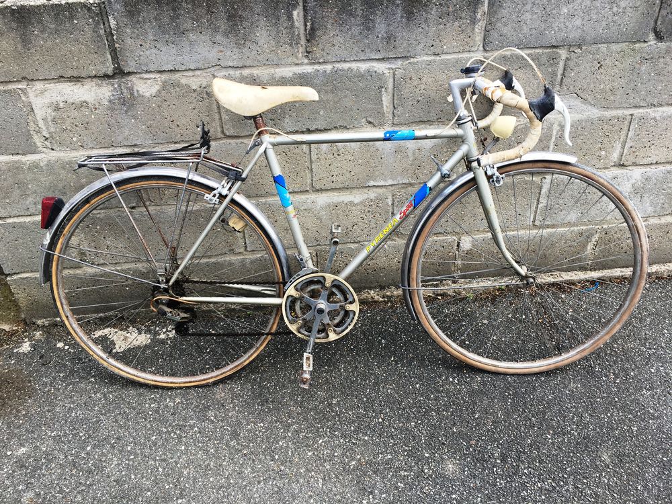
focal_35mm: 29
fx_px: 563
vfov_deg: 48.2
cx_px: 336
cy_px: 252
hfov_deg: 61.7
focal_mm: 4.15
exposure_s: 1/246
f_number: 2.2
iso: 25
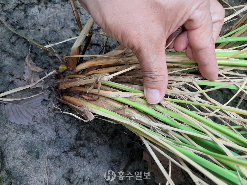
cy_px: 92
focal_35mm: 26
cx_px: 124
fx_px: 186
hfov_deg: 67.3
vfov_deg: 53.1
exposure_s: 1/120
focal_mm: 3.93
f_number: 1.7
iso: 50
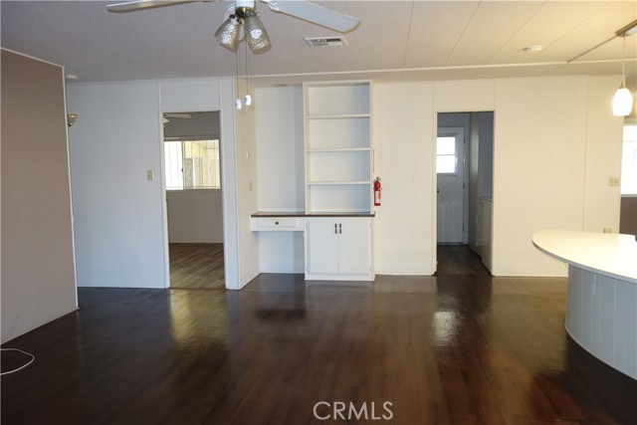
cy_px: 212
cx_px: 318
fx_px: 496
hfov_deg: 65.5
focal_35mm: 28
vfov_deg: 46.4
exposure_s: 1/30
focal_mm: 10.4
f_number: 1.8
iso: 200
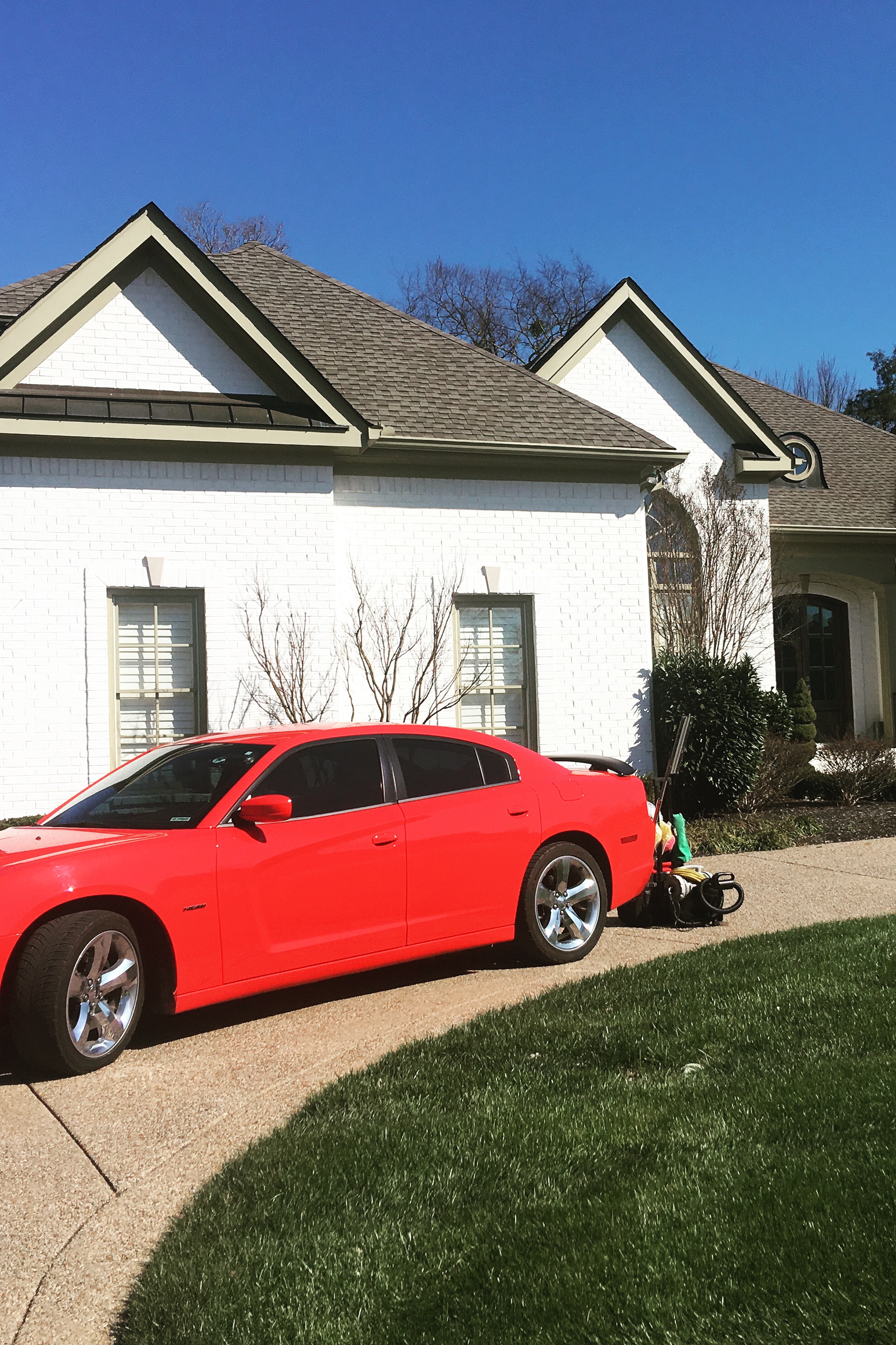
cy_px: 668
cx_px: 558
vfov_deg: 47.4
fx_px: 1531
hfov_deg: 32.5
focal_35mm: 41
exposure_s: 1/2653
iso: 25
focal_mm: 4.15
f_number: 2.2
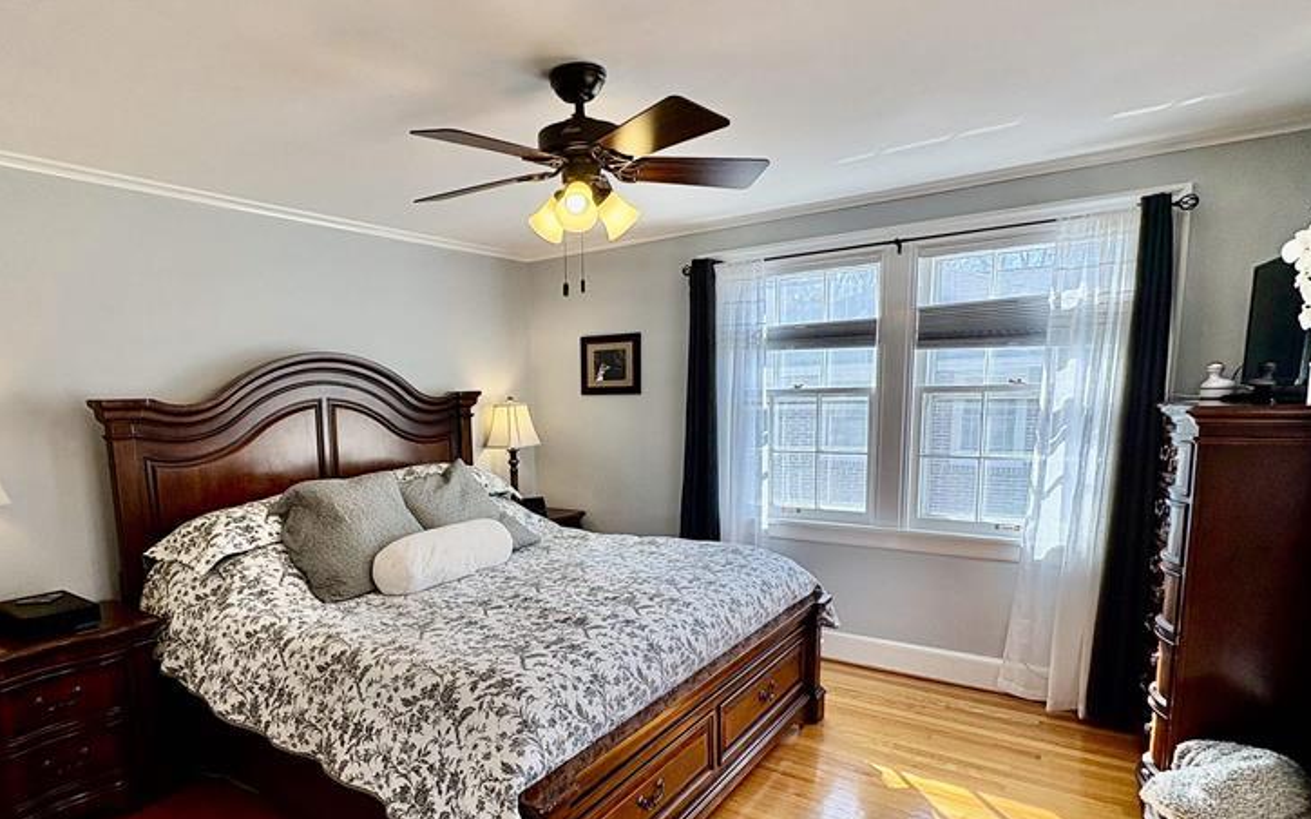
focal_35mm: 21
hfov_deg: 81.6
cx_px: 549
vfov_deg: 56.7
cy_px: 504
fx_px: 750
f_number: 2.2
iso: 64
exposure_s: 1/131
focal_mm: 2.22
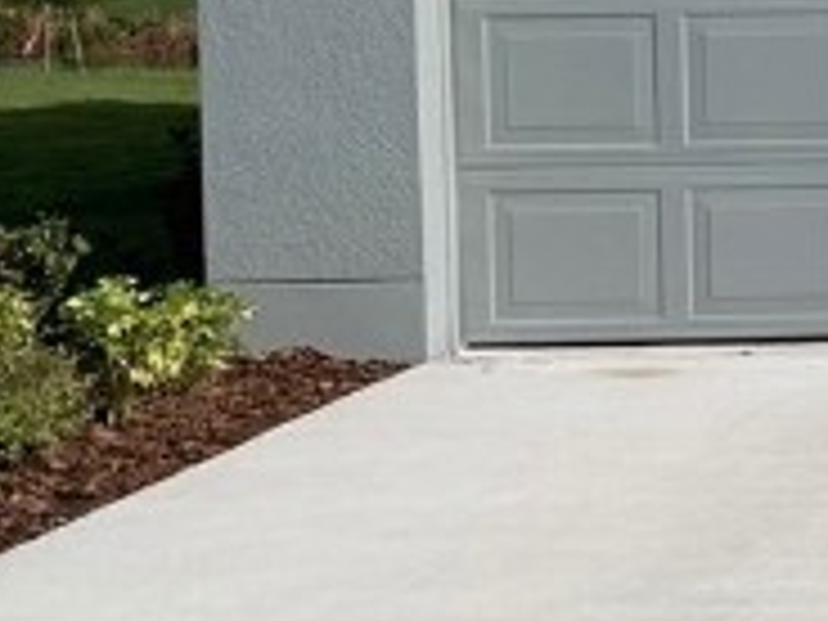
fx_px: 3468
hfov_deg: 11.6
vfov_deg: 10.2
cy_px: 81
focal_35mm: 145
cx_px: 1886
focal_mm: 4.25
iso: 25
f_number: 1.8
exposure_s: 1/3185
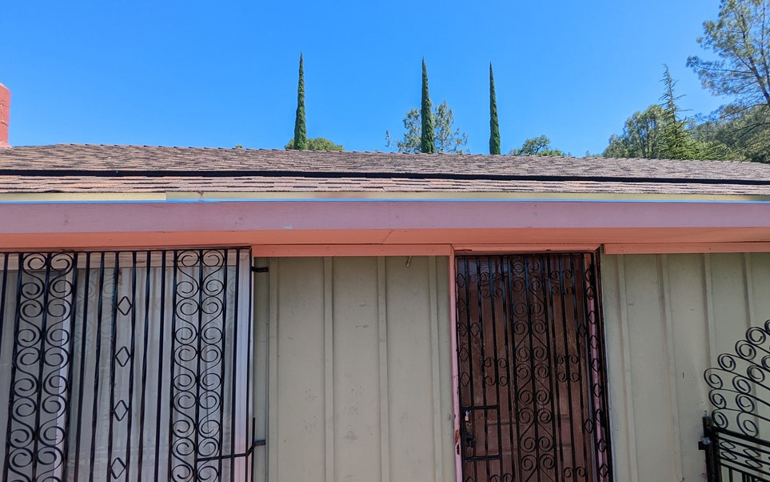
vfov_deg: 64.9
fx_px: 378
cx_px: 400
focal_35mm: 18
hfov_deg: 91.0
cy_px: 256
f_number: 2.2
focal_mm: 2.35
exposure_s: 1/673
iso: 50
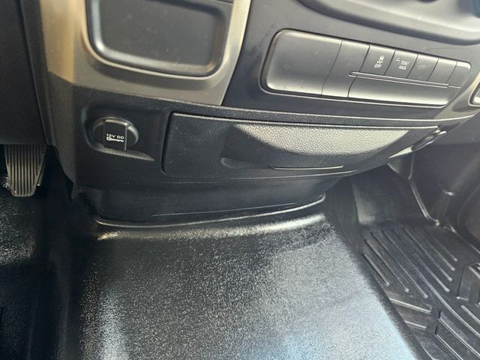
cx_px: 240
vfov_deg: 58.9
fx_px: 319
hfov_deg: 73.9
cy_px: 180
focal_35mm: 23
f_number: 1.7
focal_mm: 6.3
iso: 800
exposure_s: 1/120
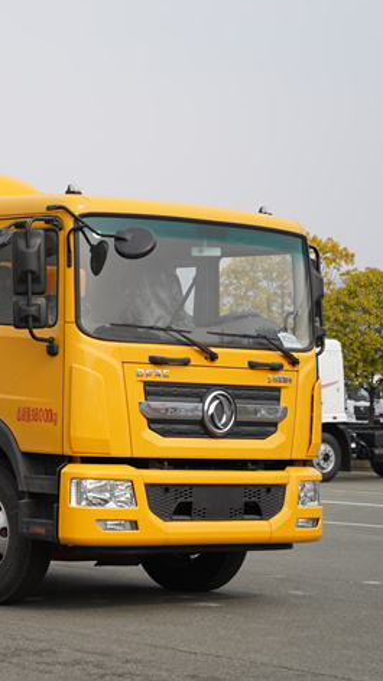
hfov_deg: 11.4
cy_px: 365
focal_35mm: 105
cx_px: -25
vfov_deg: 20.4
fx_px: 1895
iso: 100
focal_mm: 59
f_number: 4
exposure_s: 1/640
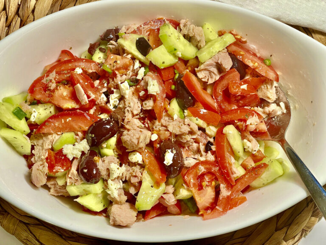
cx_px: 163
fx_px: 603
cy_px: 122
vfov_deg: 22.9
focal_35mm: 64
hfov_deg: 30.3
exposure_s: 1/100
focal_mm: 7.5
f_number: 2.2
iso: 80
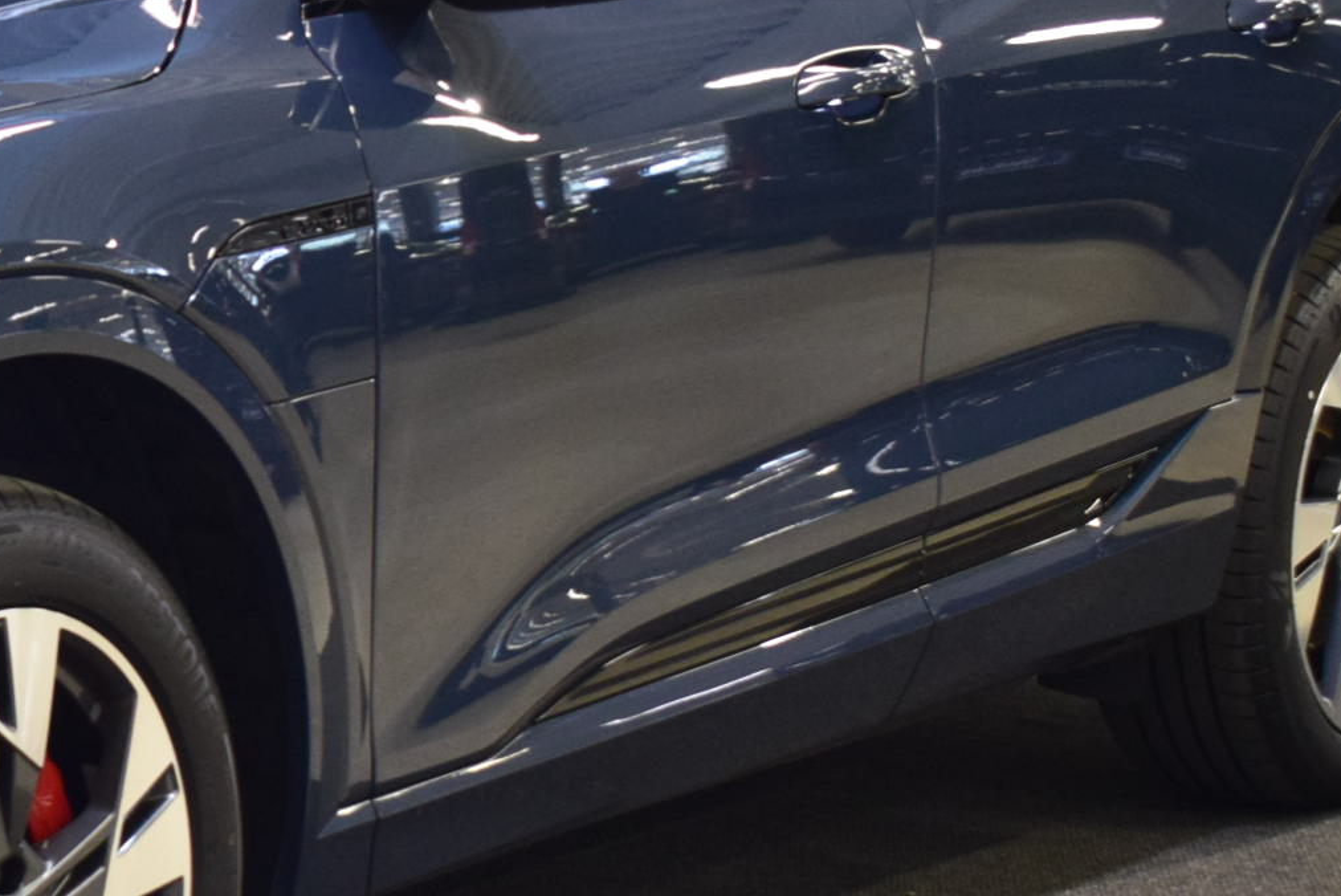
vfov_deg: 10.0
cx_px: -197
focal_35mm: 137
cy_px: 525
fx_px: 5124
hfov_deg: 14.5
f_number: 4.2
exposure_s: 1/60
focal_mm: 31
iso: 1600
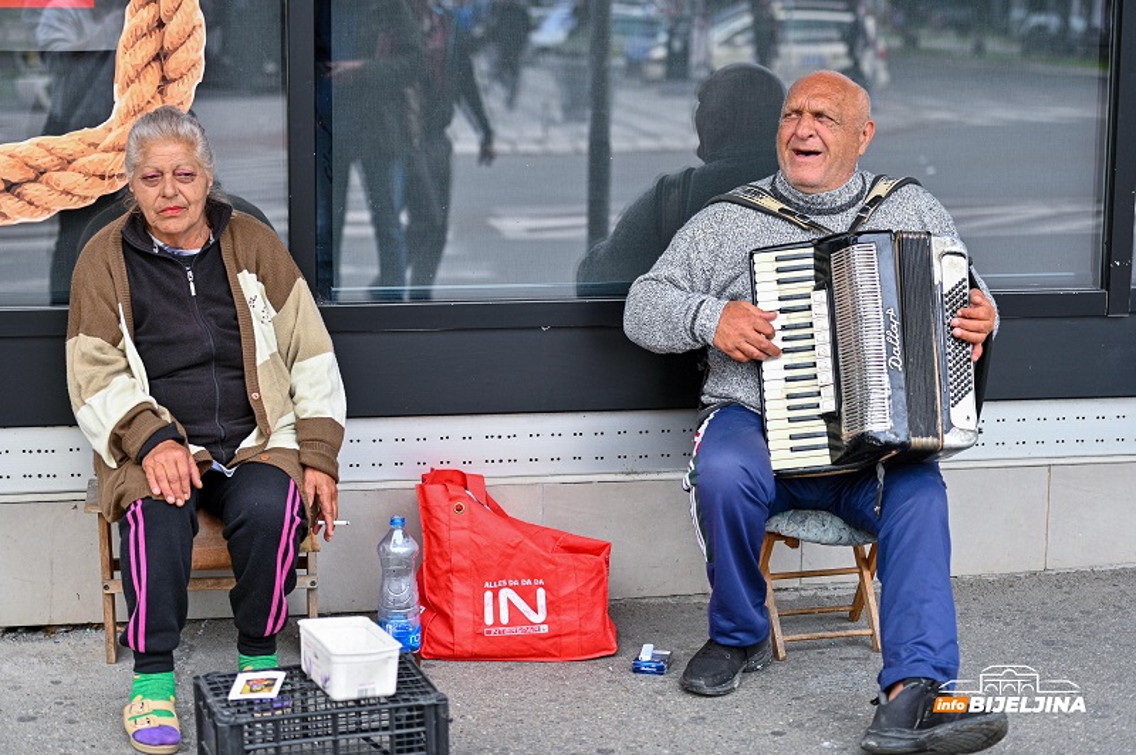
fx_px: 2207
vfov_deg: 19.4
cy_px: 378
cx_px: 568
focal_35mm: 70
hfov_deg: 28.9
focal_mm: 70
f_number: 2.8
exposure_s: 1/2000
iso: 640
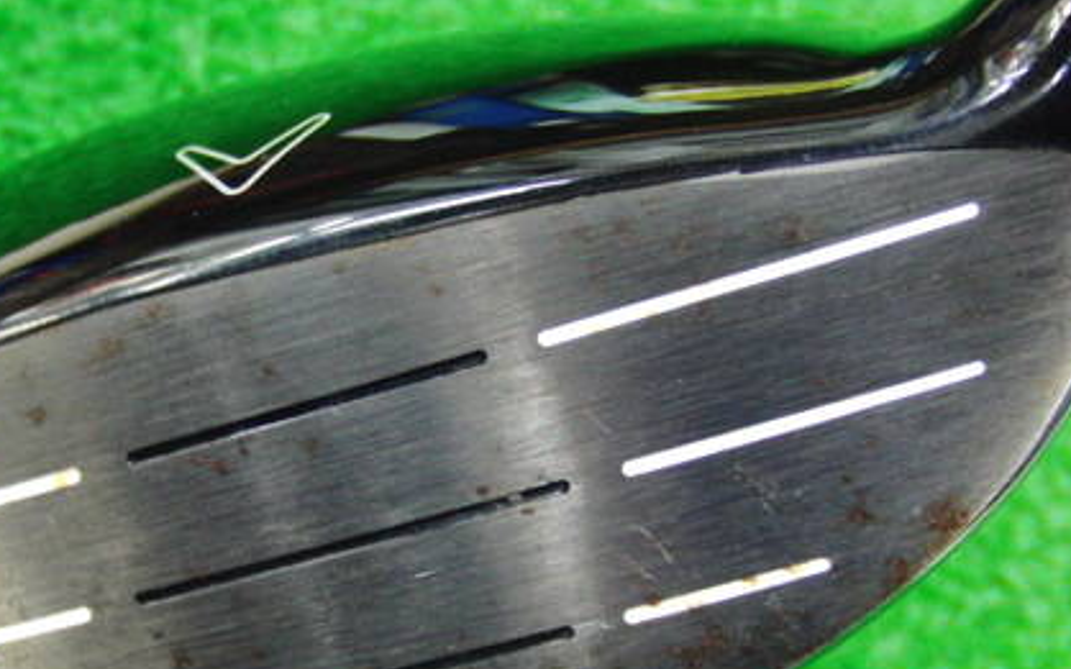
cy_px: 420
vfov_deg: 21.6
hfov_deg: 33.6
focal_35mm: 60
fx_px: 1751
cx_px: 333
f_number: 3.6
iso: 400
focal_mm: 6.42
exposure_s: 1/13
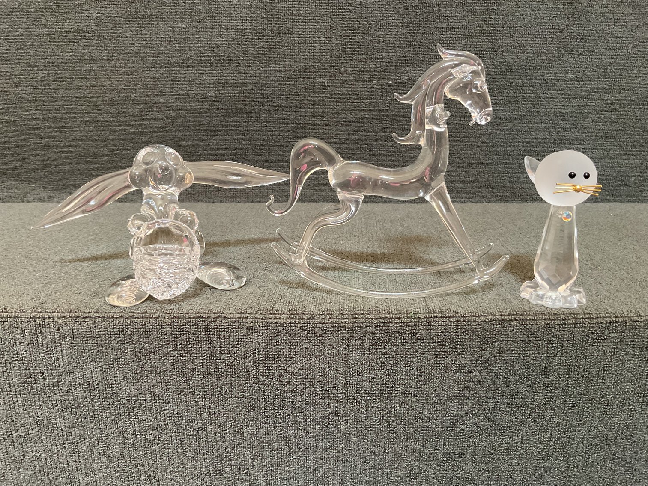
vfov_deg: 48.2
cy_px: 243
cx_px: 324
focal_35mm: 29
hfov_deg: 61.7
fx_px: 543
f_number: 1.8
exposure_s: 1/40
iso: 200
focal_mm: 3
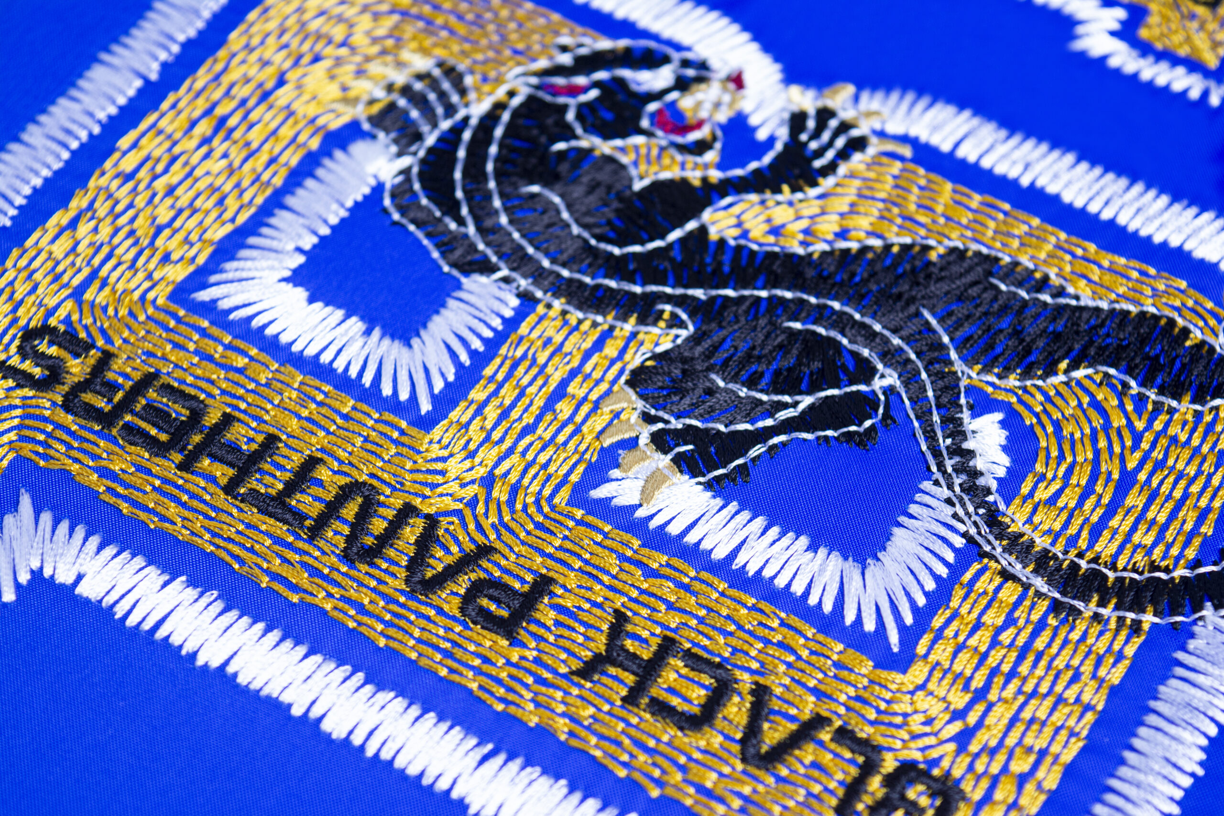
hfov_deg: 24.6
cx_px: 612
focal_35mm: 82
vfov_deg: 16.6
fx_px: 2805
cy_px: 408
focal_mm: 55
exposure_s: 1/160
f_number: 5.6
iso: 400
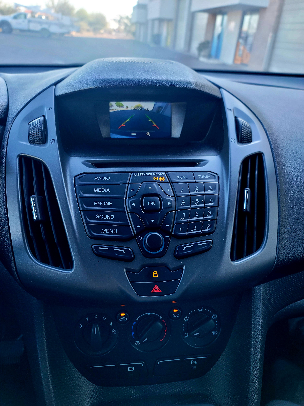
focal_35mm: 25
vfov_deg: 69.4
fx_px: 293
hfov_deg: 54.9
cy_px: 203
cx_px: 152
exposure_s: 1/120
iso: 100
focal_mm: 7
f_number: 1.8
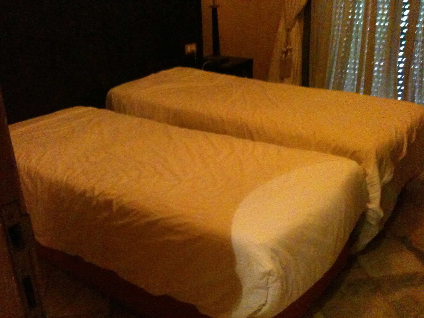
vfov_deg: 40.7
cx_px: 212
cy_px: 159
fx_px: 429
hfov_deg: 52.6
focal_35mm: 35
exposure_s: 1/10
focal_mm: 3.85
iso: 1000
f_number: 2.8
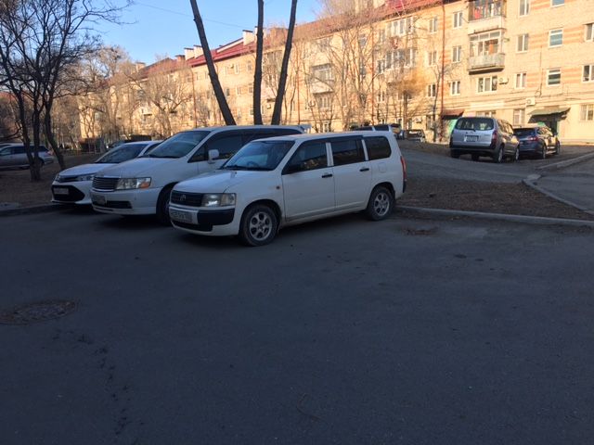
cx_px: 297
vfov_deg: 48.2
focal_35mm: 29
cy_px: 222
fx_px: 498
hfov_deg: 61.7
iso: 25
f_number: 2.2
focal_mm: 4.15
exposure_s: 1/565
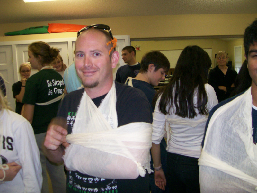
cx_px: 128
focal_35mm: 36
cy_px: 96
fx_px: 267
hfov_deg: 51.4
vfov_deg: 39.7
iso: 140
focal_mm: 6
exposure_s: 1/64
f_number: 2.7
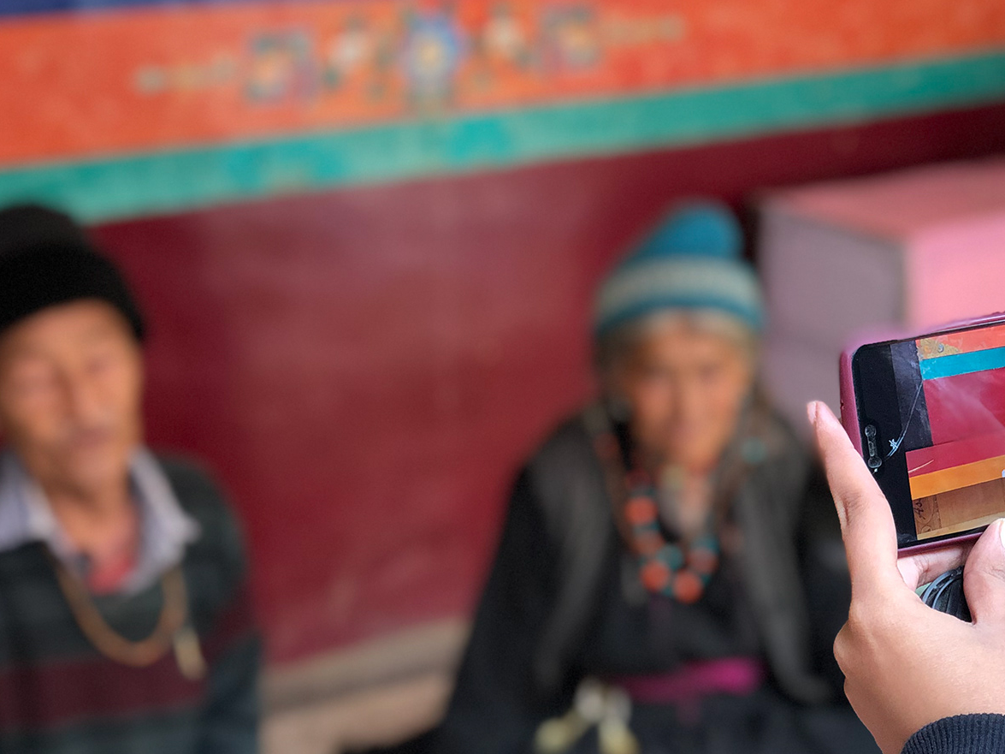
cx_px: 498
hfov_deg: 23.0
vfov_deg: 17.4
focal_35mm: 85
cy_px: 392
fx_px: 2468
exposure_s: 1/60
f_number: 2.4
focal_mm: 6
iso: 80
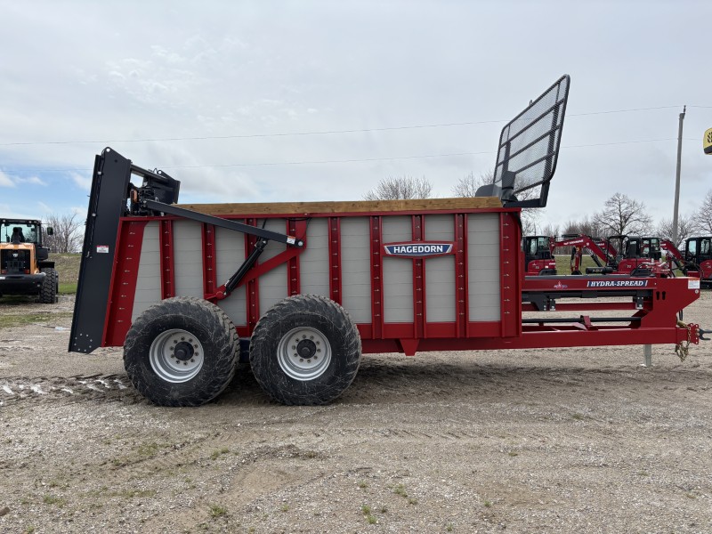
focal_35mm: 26
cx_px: 356
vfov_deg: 53.1
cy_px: 267
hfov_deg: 67.3
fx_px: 535
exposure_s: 1/5618
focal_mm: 5.96
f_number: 1.6
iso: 50
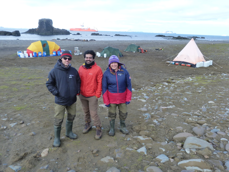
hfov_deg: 69.4
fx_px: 165
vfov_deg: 54.9
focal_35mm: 25
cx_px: 114
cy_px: 86
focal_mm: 4.5
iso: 125
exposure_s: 1/250
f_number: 4
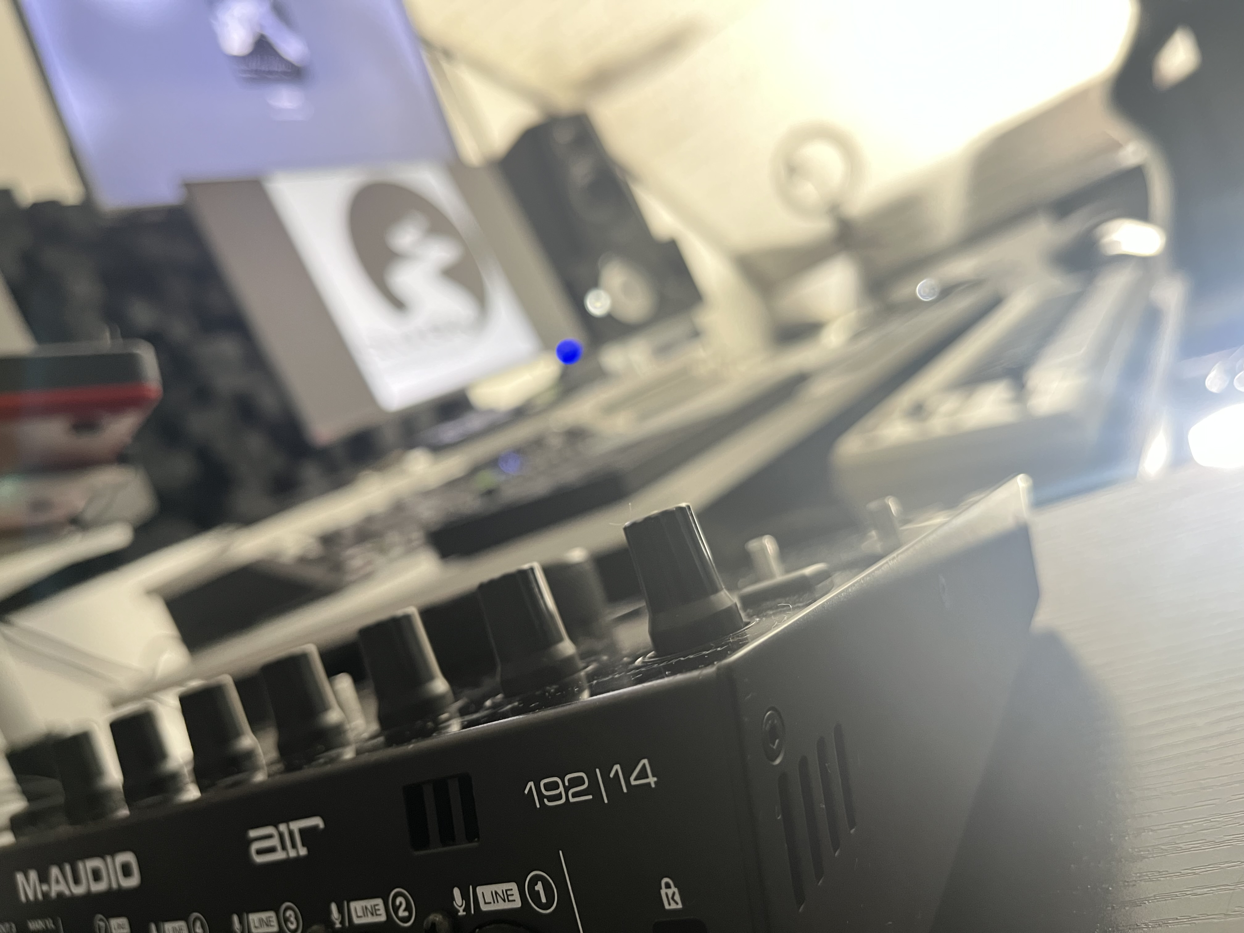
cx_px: 622
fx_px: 934
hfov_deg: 67.3
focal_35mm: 26
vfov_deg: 53.1
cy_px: 466
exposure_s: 1/25
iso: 800
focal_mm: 5.1
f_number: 1.6
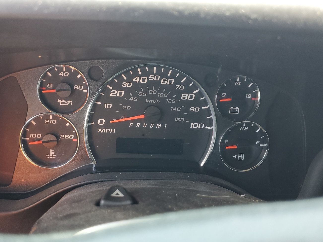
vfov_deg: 44.0
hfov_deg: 56.7
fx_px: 299
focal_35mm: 32
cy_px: 141
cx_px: 143
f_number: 1.5
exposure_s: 1/120
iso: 68
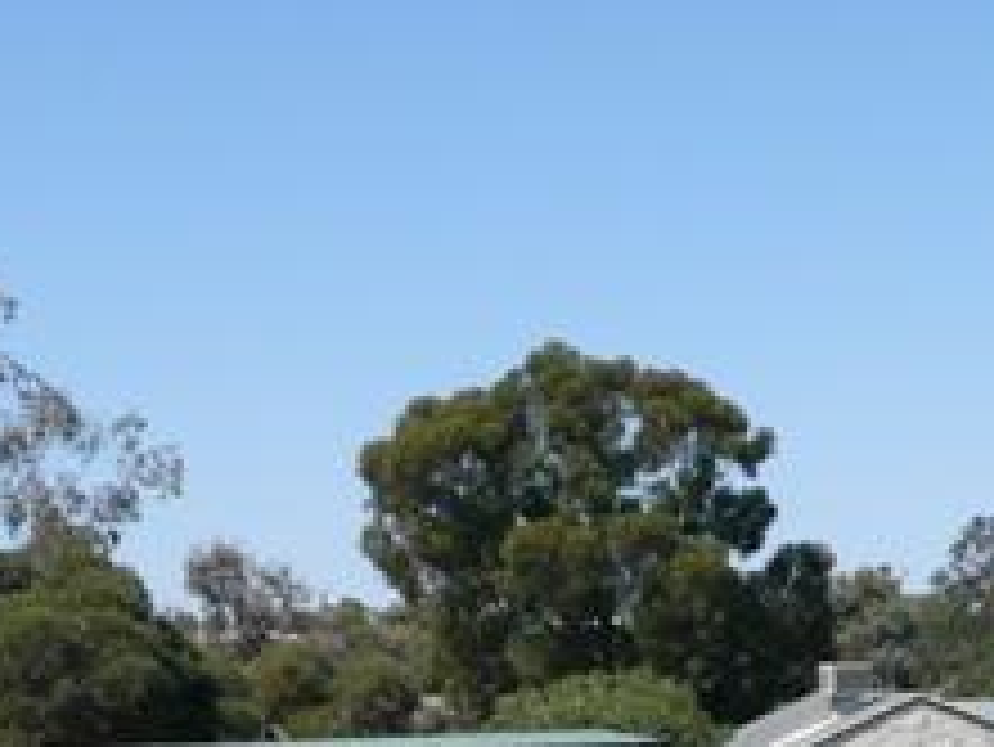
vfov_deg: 9.9
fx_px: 4166
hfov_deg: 13.6
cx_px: 549
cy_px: 1130
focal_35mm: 145
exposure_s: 1/1000
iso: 100
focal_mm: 6.5
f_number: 3.9
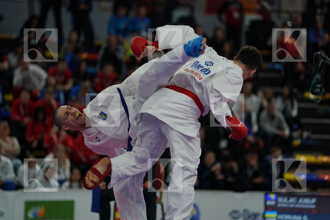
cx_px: 165
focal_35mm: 200
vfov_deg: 6.9
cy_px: 110
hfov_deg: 10.3
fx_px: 1833
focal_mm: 200
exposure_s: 1/1000
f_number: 2.8
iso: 1000
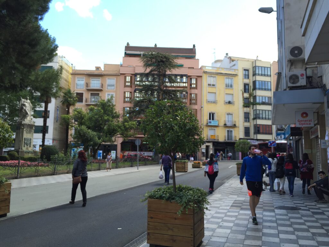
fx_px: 276
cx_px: 164
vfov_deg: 48.2
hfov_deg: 61.7
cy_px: 124
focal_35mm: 29
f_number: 2.2
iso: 32
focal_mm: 4.15
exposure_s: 1/341
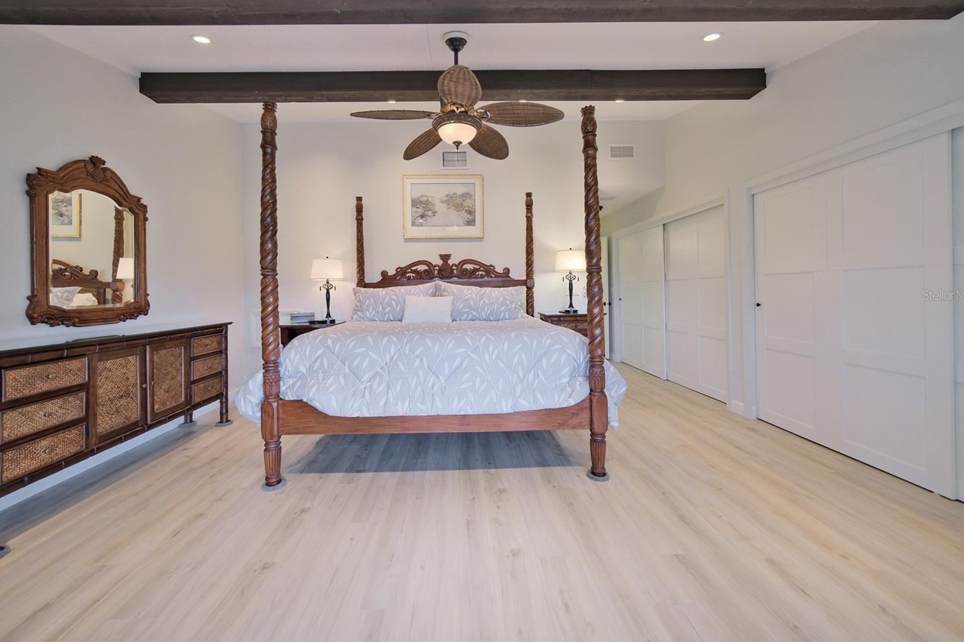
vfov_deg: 85.2
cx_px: 458
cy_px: 295
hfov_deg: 108.3
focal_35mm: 13
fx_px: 348
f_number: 4
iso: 640
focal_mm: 8
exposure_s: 1/60
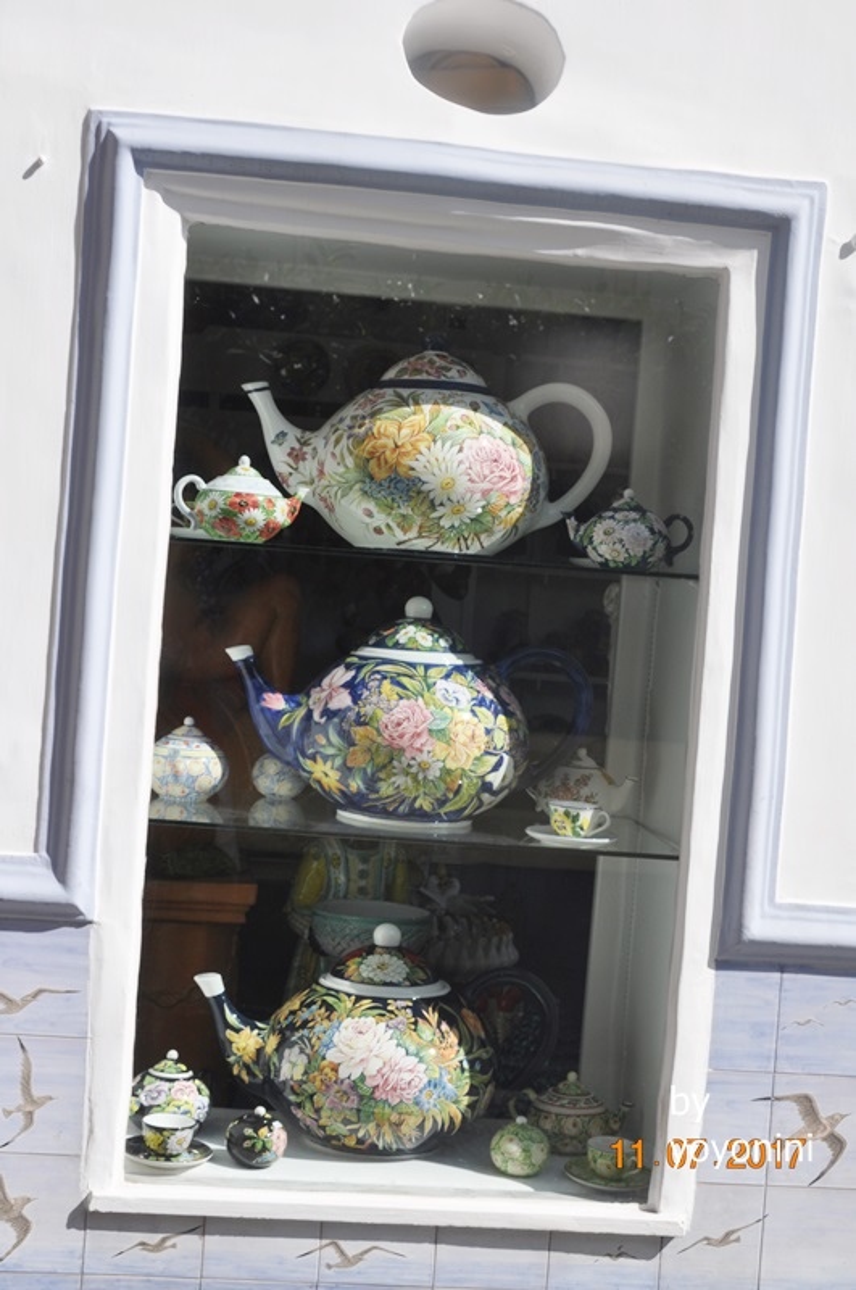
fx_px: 1878
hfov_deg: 25.7
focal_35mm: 52
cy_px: 645
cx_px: 428
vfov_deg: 37.9
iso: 200
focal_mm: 35
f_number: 10
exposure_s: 1/400
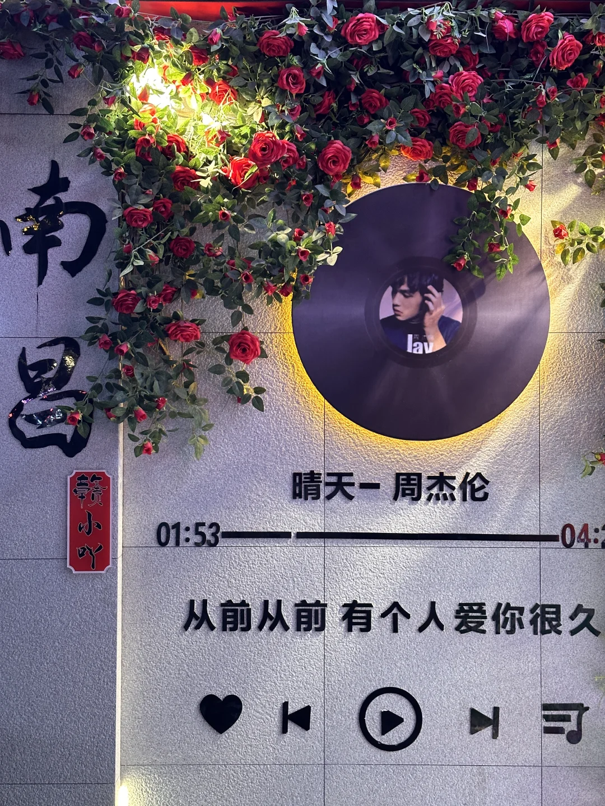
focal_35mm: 48
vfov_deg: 39.7
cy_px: 403
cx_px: 302
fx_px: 1119
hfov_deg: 30.3
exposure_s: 1/50
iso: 250
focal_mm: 6.86
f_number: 1.78
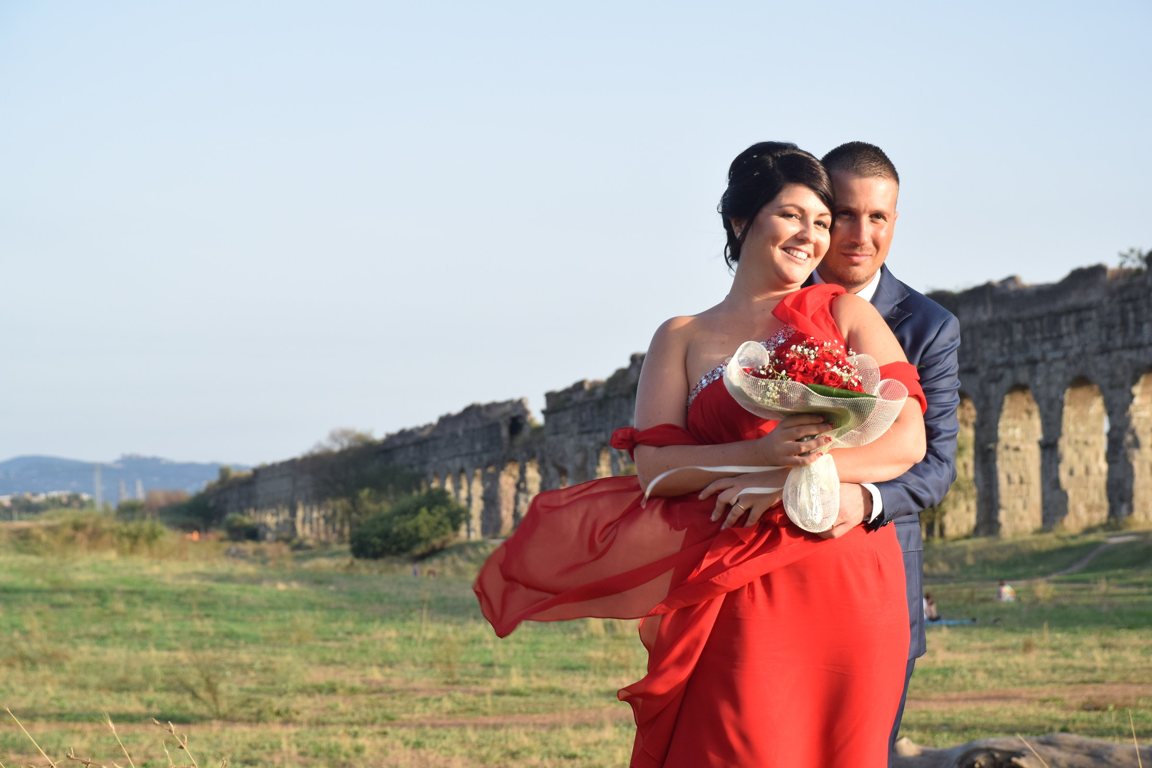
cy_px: 384
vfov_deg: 13.0
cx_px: 576
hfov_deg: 19.5
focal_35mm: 105
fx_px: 3360
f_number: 7.1
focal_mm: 70
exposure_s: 1/250
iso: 400
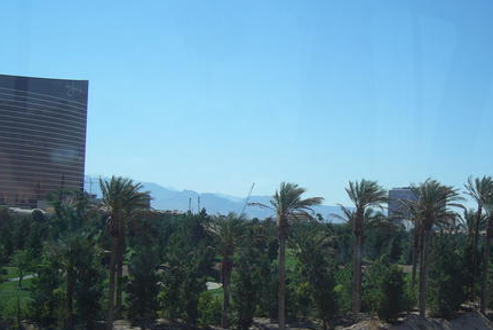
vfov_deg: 25.0
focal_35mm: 54
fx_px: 740
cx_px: 316
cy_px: 199
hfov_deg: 36.6
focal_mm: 5.8
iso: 50
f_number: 2.8
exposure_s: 1/400
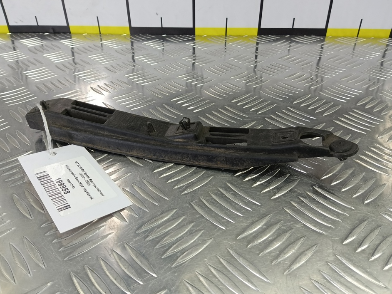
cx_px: 191
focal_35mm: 25
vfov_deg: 54.9
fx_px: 283
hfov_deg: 69.4
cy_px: 139
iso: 116
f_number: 1.6
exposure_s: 1/50
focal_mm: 4.11
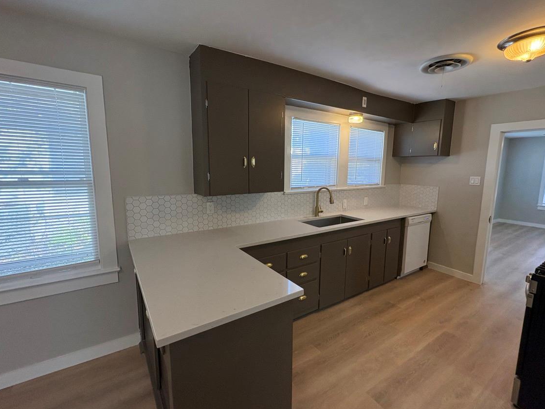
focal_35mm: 16
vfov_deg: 78.1
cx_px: 282
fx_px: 252
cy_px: 202
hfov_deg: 94.5
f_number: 2.2
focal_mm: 2.22
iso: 320
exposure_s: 1/120
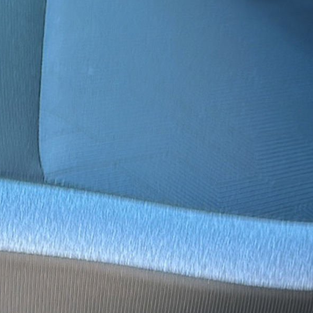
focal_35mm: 88
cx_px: 35
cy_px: 265
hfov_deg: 19.4
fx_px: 900
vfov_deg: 19.5
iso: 80
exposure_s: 1/40
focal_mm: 6.86
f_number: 1.78
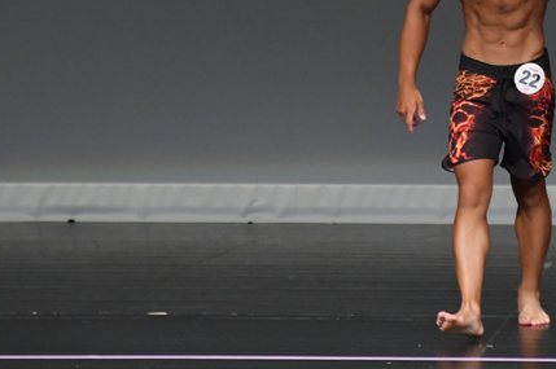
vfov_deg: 2.0
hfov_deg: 3.0
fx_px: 10459
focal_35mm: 678
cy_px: 63
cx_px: 449
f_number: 5.6
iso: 4000
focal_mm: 250
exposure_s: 1/400
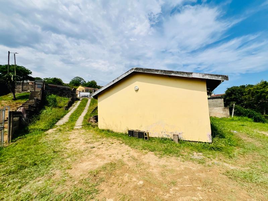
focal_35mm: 13
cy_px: 100
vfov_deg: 89.9
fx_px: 101
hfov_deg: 106.2
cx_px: 134
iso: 32
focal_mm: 1.57
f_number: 1.8
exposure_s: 1/4386
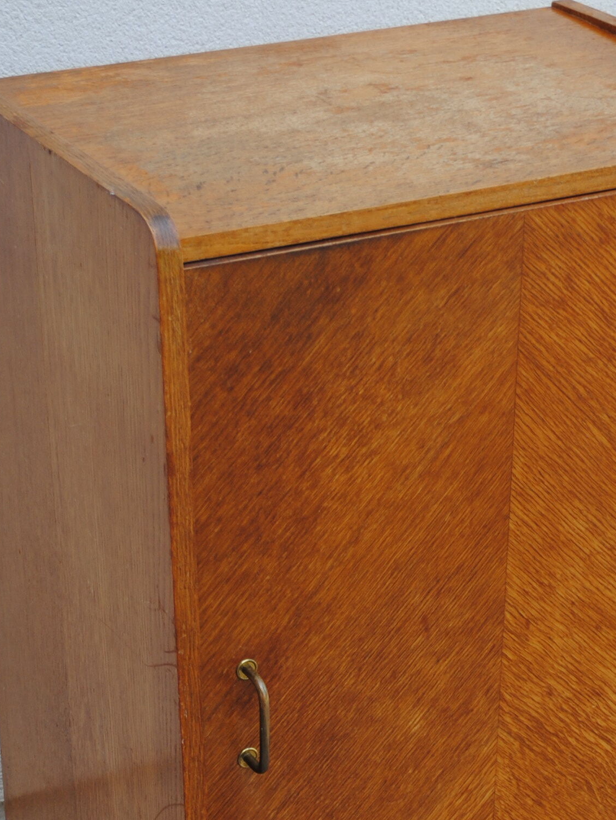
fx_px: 2299
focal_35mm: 97
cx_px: 460
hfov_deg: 15.2
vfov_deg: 20.0
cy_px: 669
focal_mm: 35
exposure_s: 1/125
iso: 140
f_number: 5.6
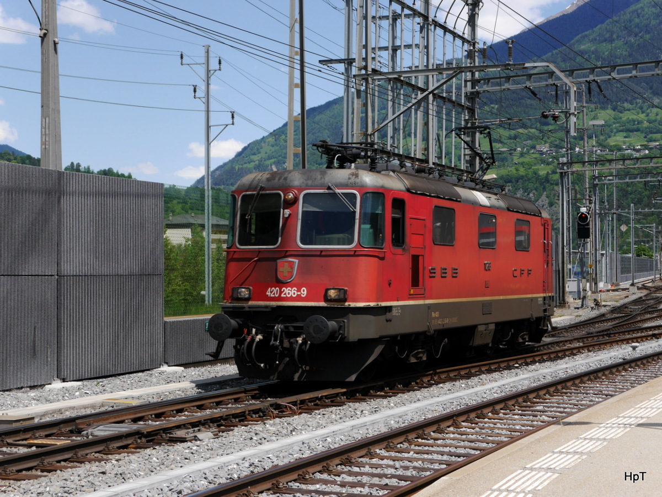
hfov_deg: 29.4
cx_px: 331
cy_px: 248
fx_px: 1262
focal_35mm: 66
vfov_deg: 22.3
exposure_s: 1/320
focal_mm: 33
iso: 160
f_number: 9
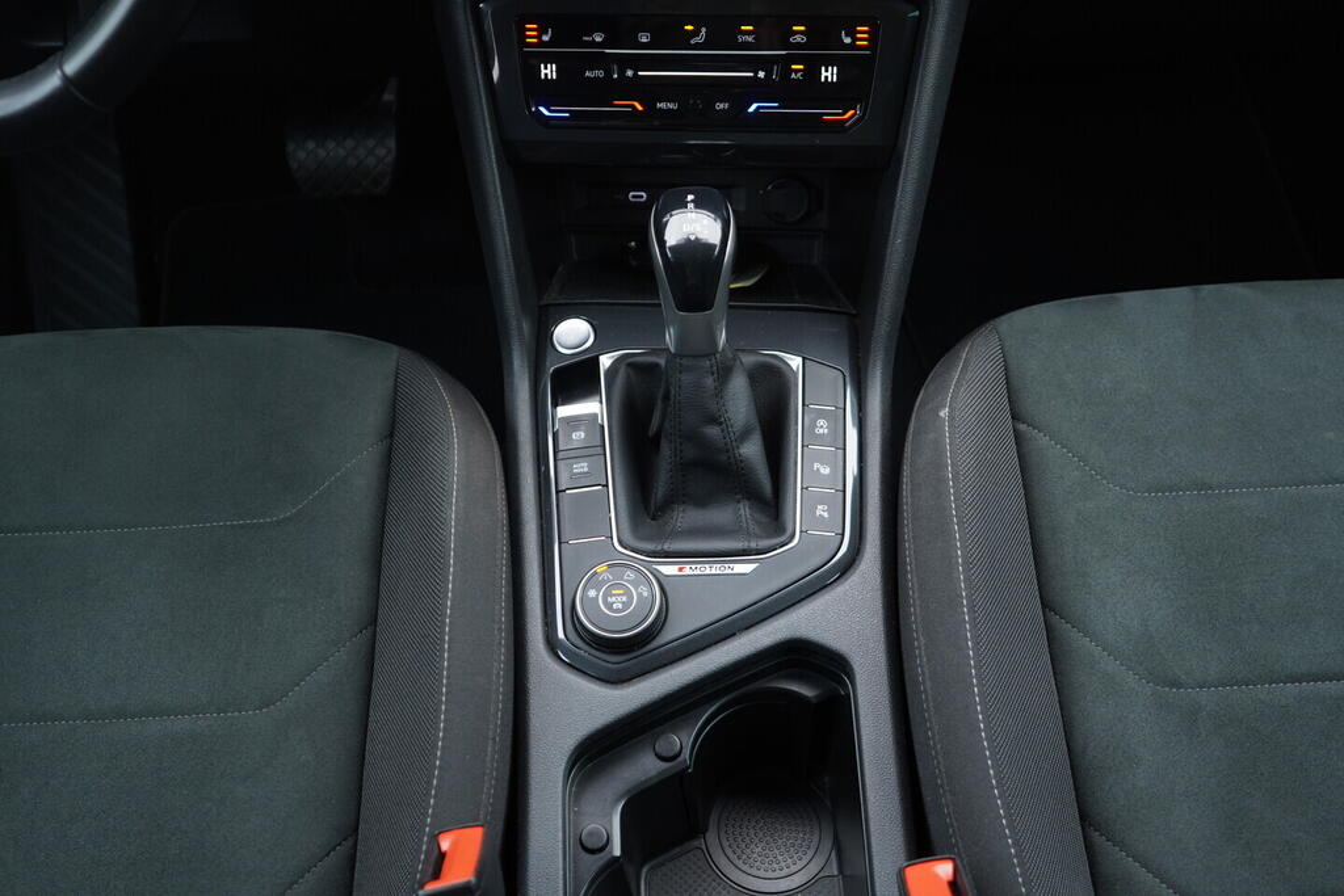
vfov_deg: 36.9
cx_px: 672
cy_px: 448
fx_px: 1344
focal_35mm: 36
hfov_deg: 53.1
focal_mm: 24
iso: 400
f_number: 2.8
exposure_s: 1/40
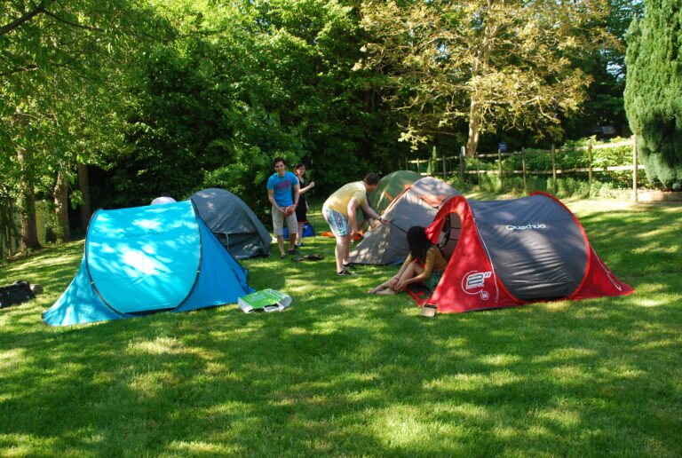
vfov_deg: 40.2
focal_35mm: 33
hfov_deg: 57.1
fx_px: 627
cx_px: 341
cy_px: 229
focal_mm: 22
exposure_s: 1/125
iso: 200
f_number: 5.6
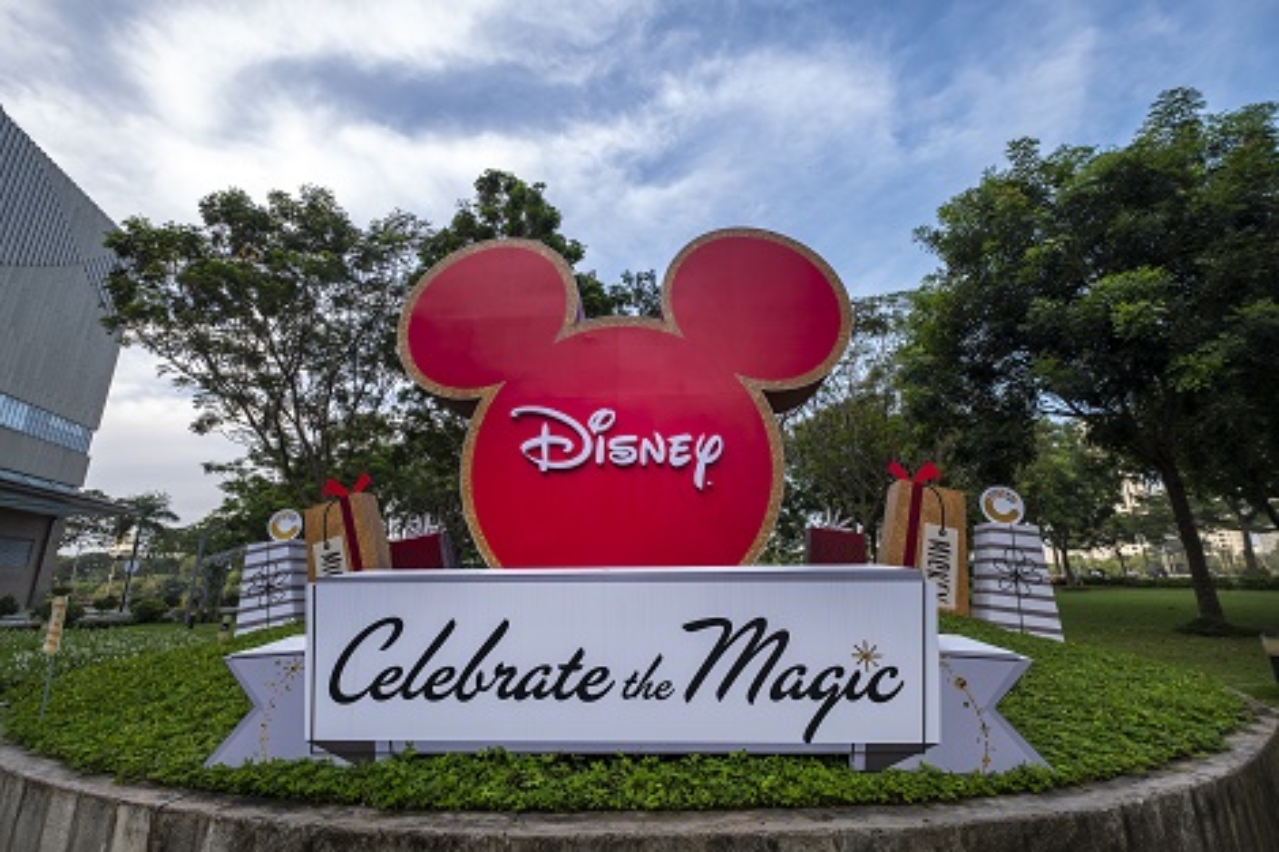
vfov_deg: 77.3
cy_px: 426
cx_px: 640
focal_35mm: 15
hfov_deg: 100.4
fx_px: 533
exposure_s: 1/160
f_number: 4.5
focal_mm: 10
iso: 250
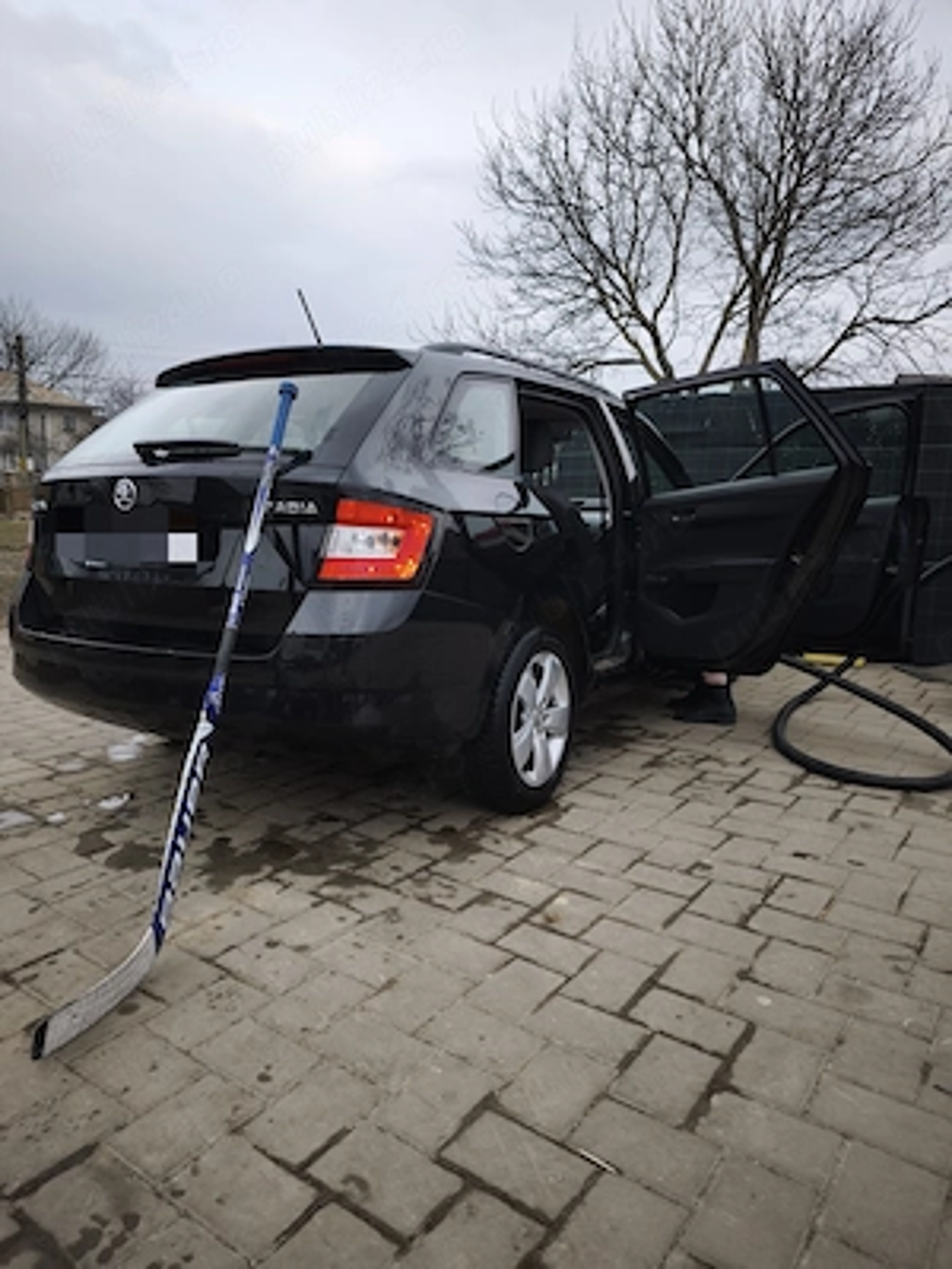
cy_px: 634
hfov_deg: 58.9
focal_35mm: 23
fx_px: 843
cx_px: 476
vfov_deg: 73.9
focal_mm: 6.57
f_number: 1.6
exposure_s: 1/105
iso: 50
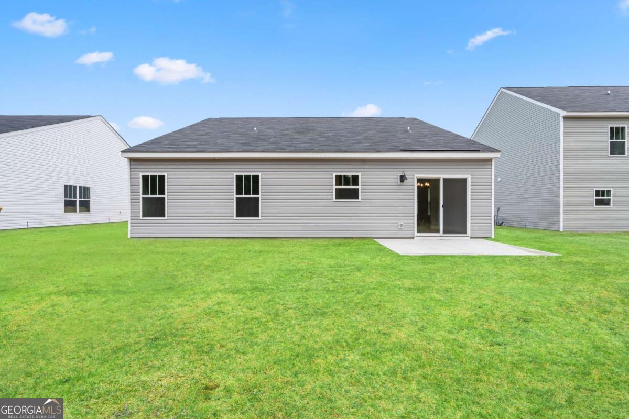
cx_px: 314
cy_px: 210
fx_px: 280
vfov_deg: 73.7
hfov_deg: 96.7
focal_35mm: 16
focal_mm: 16
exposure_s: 1/50
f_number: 10
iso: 250
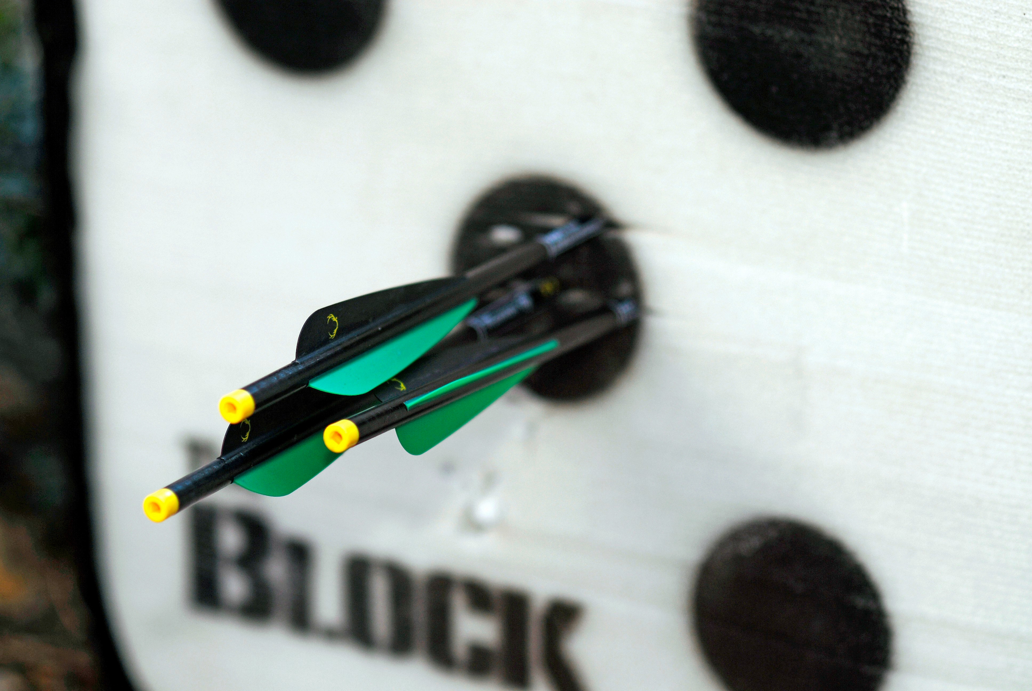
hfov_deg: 16.1
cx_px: 516
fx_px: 3660
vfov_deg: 10.8
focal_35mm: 128
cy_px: 346
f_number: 2.5
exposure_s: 1/250
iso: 100
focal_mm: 85
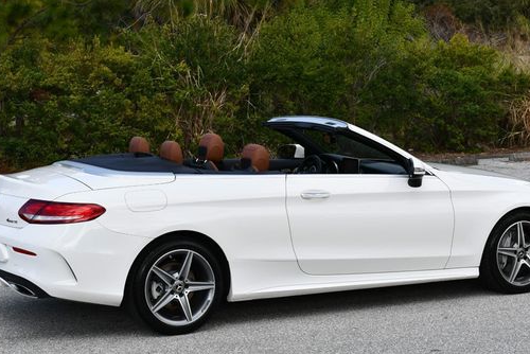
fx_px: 1208
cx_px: 278
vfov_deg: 16.7
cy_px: 158
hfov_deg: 24.7
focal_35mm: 82
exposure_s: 1/250
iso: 125
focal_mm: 32
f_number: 8
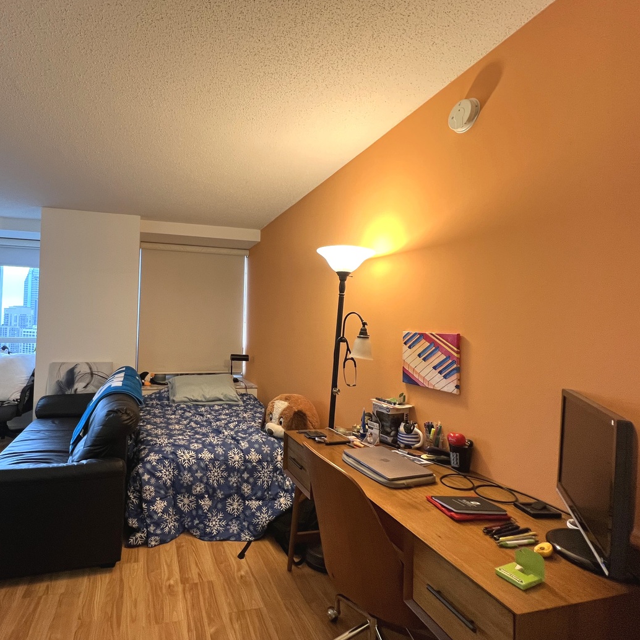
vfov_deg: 87.4
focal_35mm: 16
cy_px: 313
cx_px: 227
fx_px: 335
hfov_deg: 85.1
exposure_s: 1/60
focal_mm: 1.57
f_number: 1.8
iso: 200
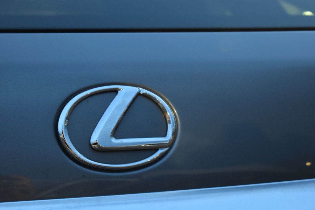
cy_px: 105
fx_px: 722
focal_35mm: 82
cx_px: 158
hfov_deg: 24.6
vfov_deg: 16.5
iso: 1600
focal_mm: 55
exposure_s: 1/10
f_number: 5.6
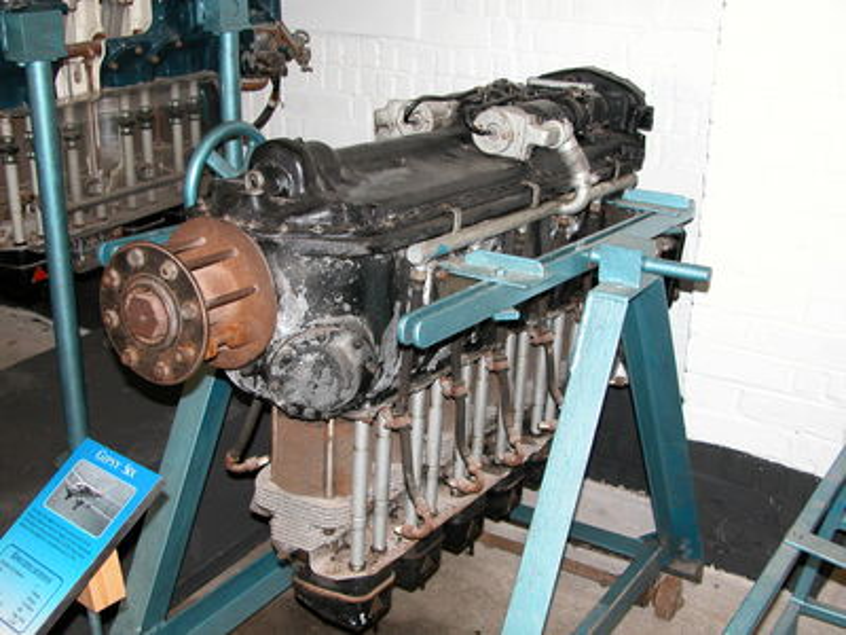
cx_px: 423
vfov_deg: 31.5
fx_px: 1124
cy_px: 318
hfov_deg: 41.2
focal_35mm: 46
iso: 100
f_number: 3
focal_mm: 11.6
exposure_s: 1/60
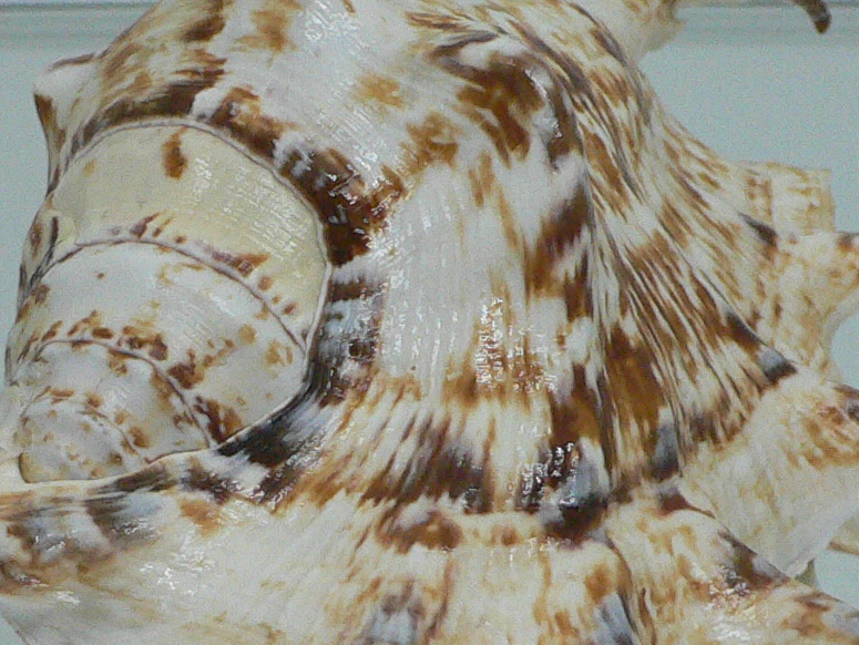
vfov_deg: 16.2
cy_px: 388
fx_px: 2259
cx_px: 372
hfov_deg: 21.5
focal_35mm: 91
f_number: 2.8
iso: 200
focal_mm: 4.6
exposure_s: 1/60
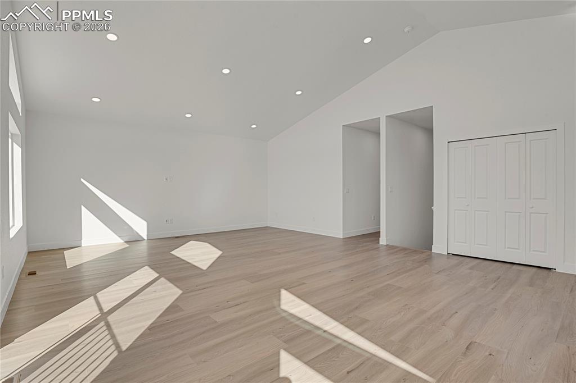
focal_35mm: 17
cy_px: 192
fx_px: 272
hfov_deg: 93.3
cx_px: 288
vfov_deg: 70.4
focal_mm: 17
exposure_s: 1/8
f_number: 8
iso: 250
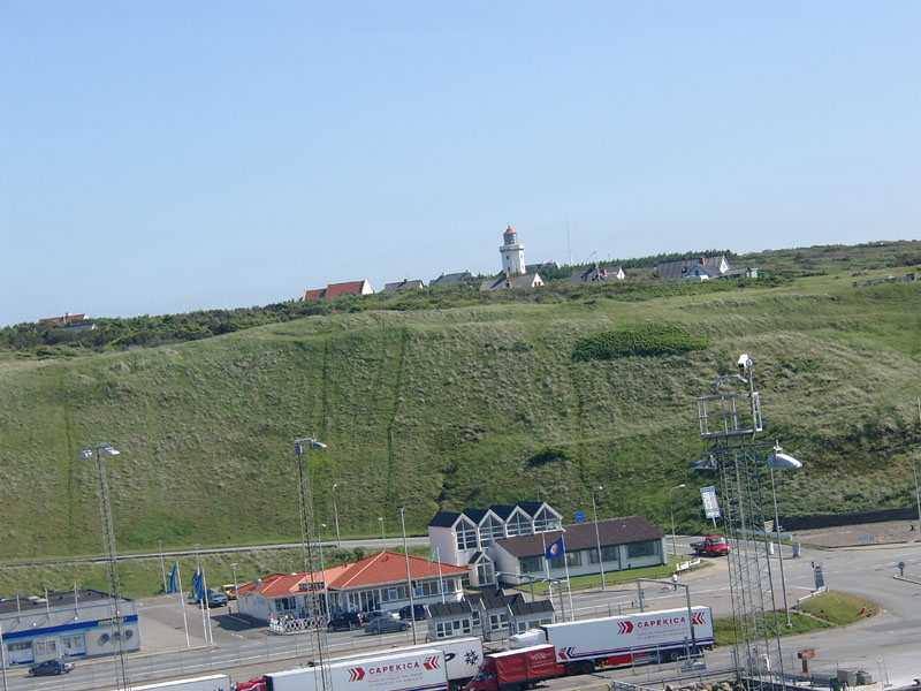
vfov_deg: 14.8
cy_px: 346
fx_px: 2661
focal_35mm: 100
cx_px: 460
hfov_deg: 19.6
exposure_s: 1/464
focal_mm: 20.74
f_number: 4
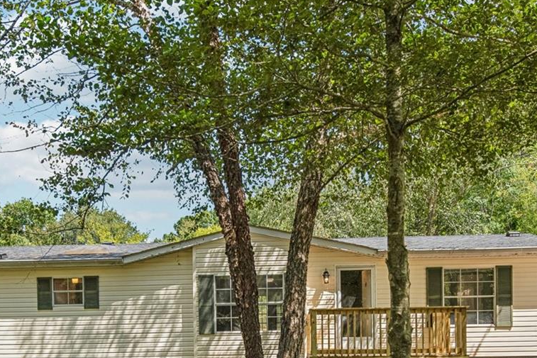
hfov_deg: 42.7
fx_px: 686
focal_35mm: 46
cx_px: 253
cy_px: 352
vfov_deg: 27.7
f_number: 9
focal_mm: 17
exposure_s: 1/160
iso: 200
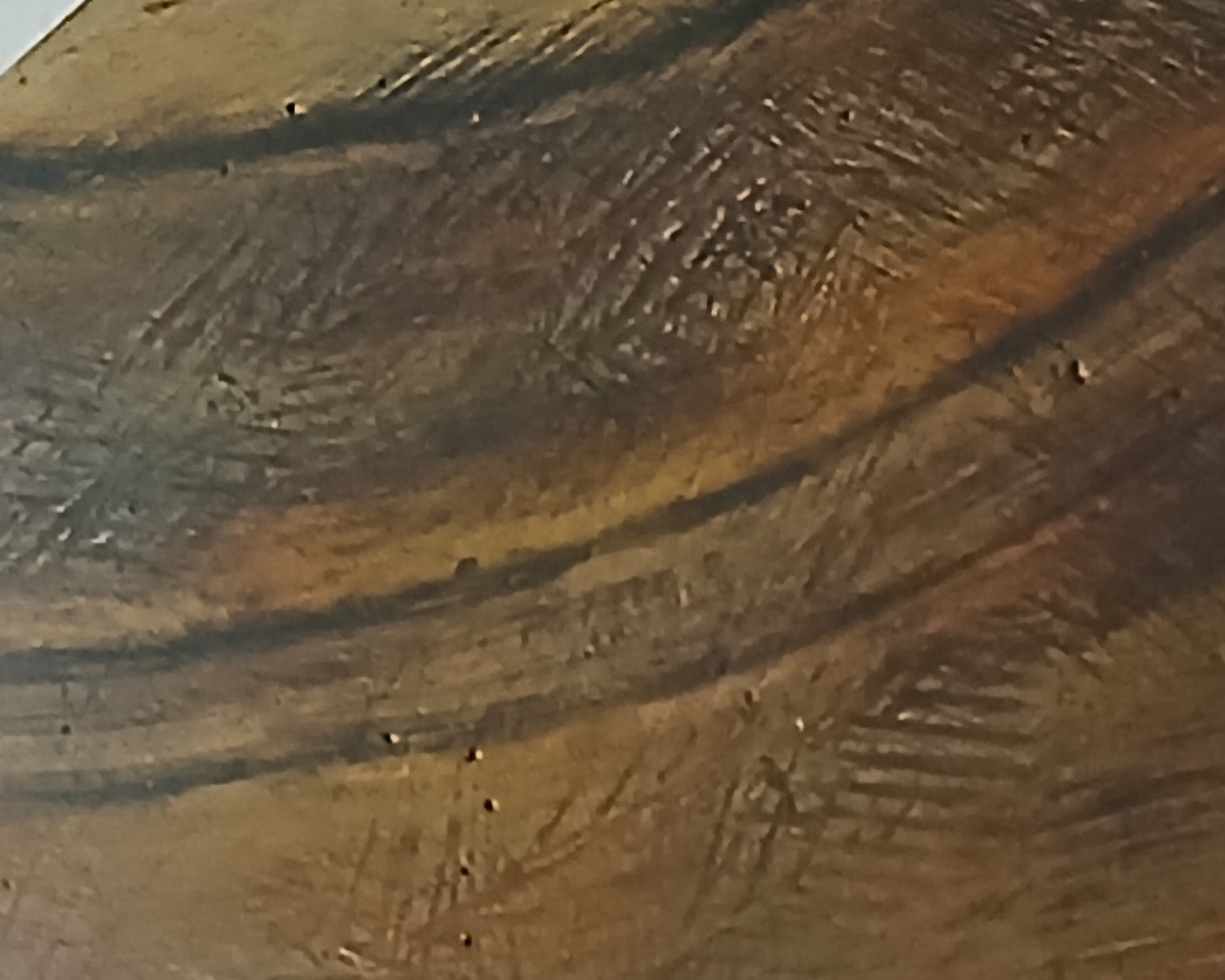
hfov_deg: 13.7
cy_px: 2020
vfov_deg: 10.1
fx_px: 5076
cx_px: 891
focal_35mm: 140
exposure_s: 1/25
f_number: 1.8
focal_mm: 3.98
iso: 500
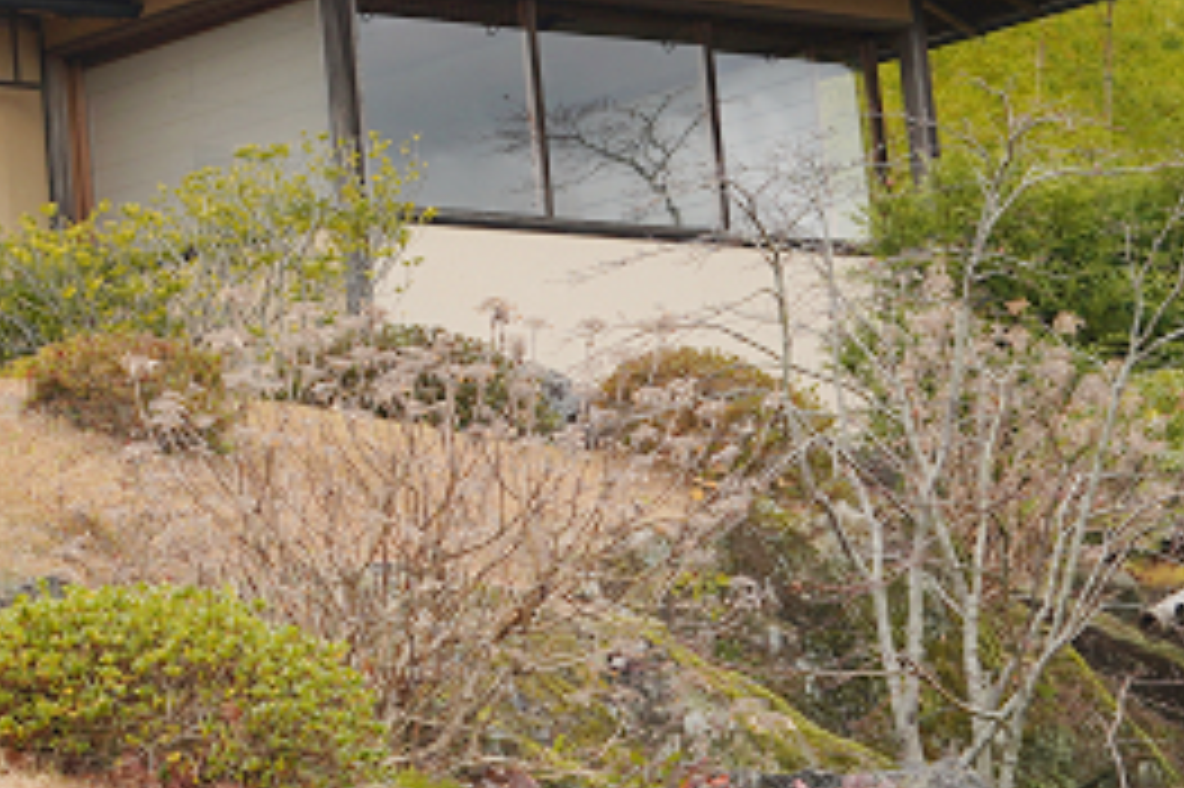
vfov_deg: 10.6
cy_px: -68
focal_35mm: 128
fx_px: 4207
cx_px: -558
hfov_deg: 14.9
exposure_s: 1/100
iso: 100
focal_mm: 28
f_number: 5
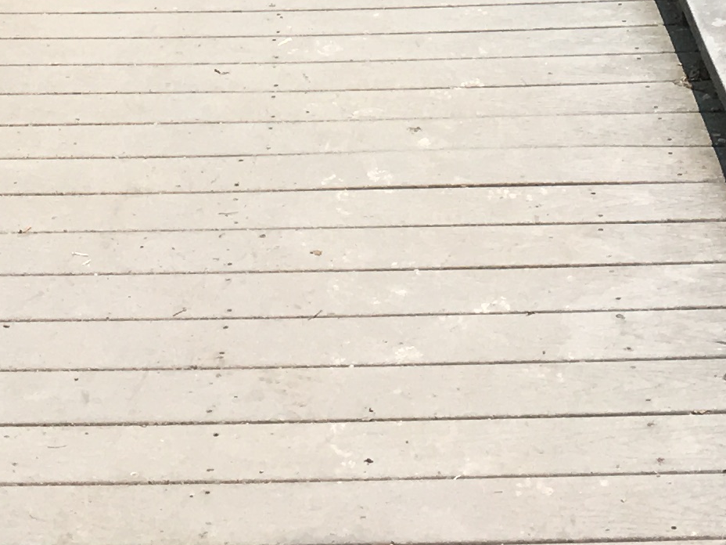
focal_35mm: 126
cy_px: -619
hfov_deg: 15.6
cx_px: 394
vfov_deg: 10.6
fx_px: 2643
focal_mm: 4.15
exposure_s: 1/1282
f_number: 2.2
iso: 25
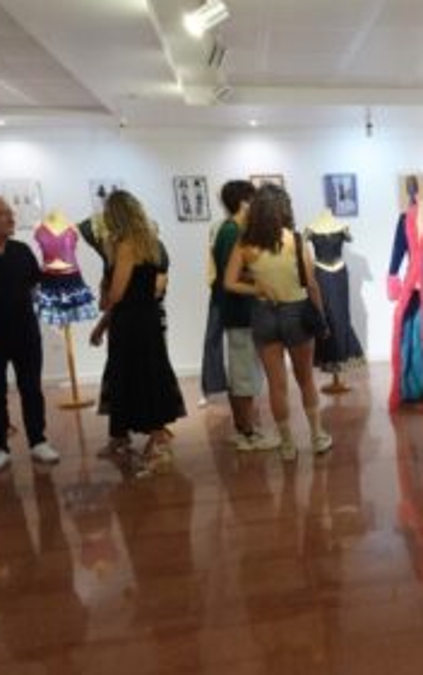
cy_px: 371
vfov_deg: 51.4
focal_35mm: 38
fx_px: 700
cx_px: 433
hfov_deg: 30.9
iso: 500
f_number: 3.5
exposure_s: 1/80
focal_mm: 4.25
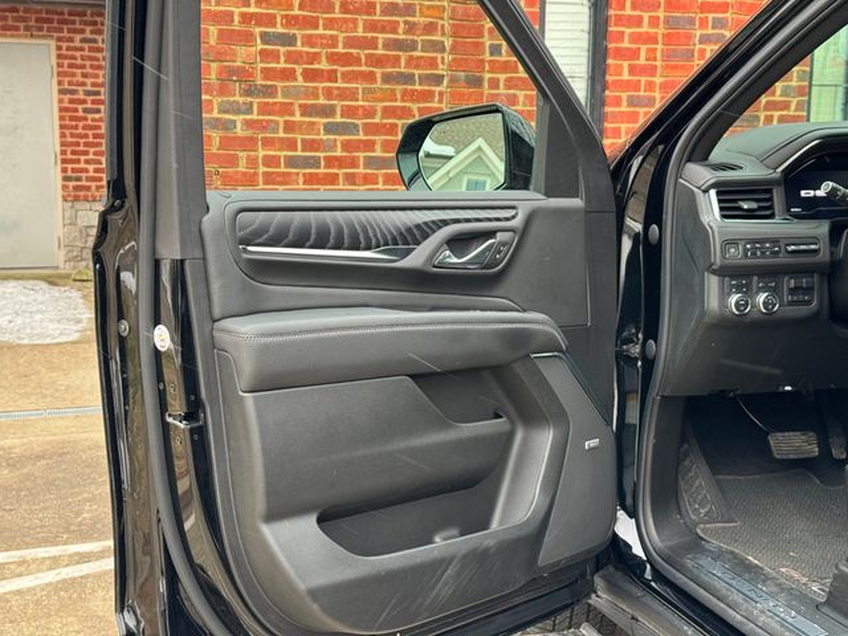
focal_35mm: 48
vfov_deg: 30.3
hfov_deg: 39.7
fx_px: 1176
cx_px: 424
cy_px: 318
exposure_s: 1/78
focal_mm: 6.76
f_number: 1.78
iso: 100
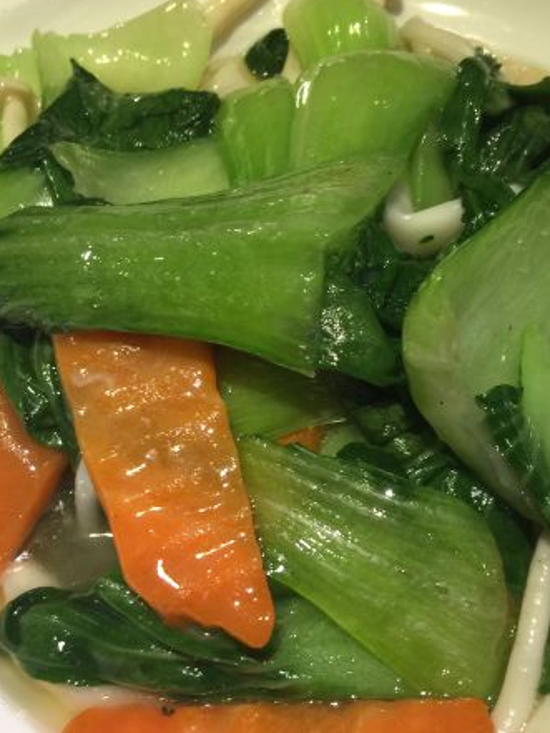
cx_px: 378
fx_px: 974
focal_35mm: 46
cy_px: 397
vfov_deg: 41.2
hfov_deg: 31.2
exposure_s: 1/17
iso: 50
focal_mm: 4.15
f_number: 2.2
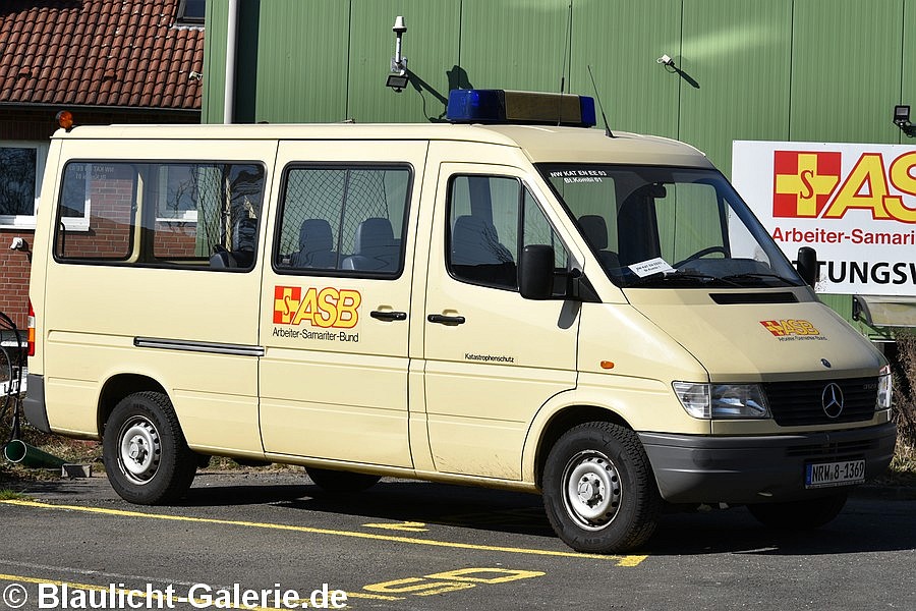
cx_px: 458
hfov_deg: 23.9
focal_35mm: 85
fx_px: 2163
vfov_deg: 16.1
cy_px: 306
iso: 200
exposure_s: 1/400
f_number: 10
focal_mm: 85
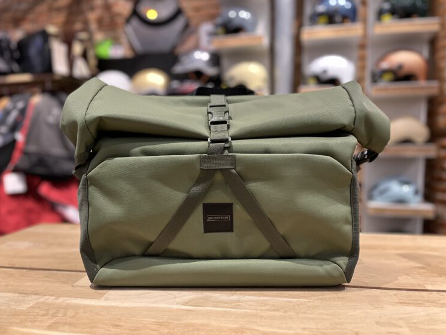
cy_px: 168
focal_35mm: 27
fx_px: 348
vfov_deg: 51.4
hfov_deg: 65.3
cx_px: 216
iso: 400
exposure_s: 1/50
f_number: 1.6
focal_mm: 5.1
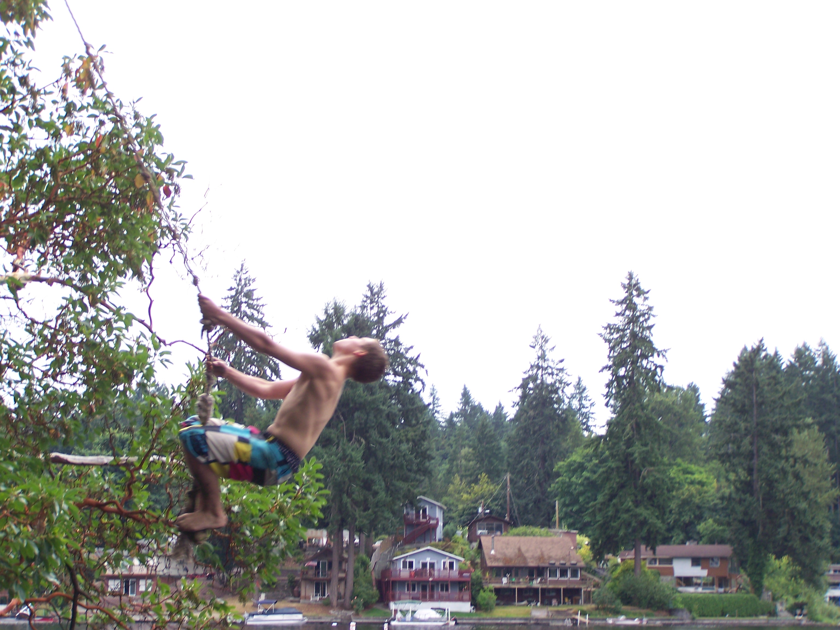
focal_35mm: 69
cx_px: 420
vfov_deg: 21.3
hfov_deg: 28.2
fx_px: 1674
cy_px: 315
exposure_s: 1/200
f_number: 3.2
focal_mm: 11.5
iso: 64
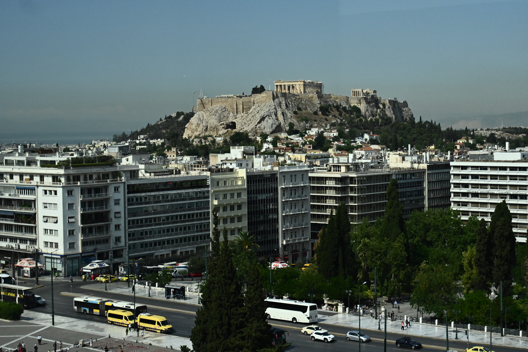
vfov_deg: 20.3
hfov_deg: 30.1
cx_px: 264
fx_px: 983
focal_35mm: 67
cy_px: 176
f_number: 4
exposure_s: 1/8000
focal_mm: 45
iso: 1600
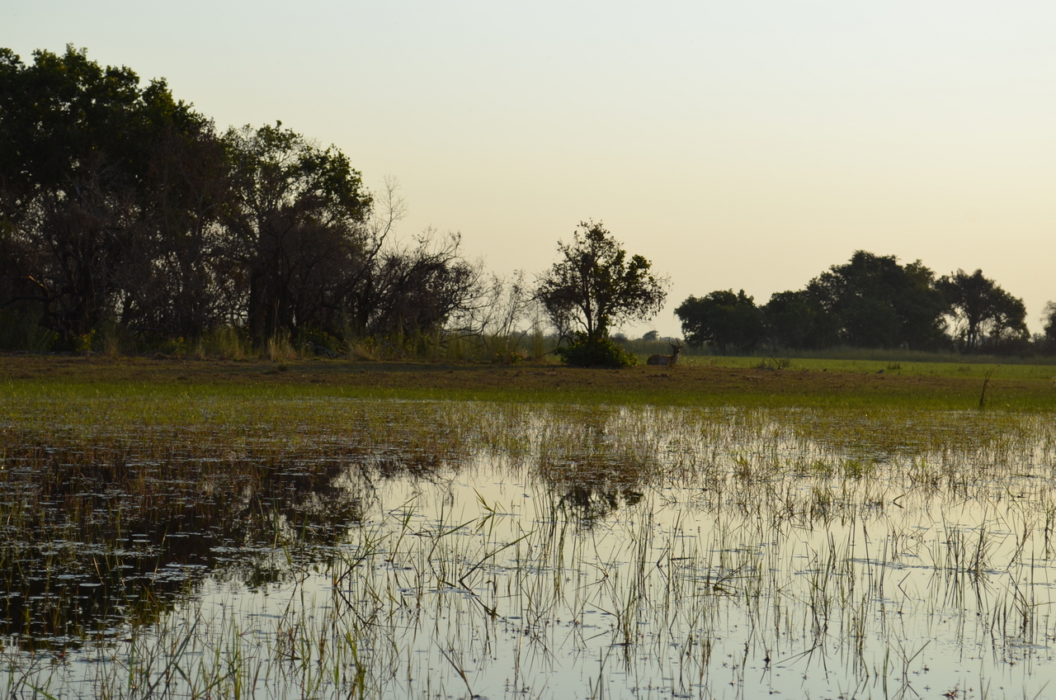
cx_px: 528
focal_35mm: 82
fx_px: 2415
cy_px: 350
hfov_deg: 24.7
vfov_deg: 16.5
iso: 125
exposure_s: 1/250
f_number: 8
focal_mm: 55
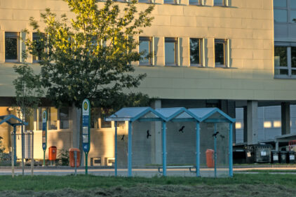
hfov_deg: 11.9
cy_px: 32
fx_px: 1397
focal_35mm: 170
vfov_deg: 8.1
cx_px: -22
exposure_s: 1/80
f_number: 10
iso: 125
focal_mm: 70
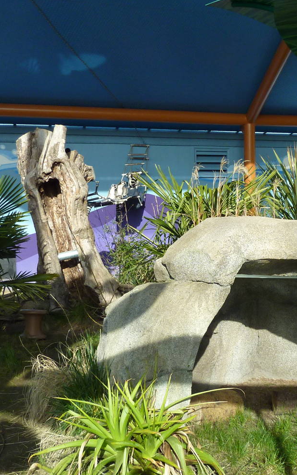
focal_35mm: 43
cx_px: 223
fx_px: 557
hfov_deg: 29.4
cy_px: 257
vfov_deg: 46.2
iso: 125
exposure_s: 1/500
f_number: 3.3
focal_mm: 4.1
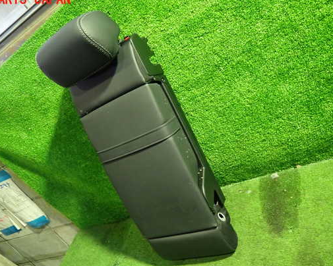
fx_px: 286
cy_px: 140
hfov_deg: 60.3
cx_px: 148
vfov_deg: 50.0
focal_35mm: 29
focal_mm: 4.5
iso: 640
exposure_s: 1/30
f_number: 2
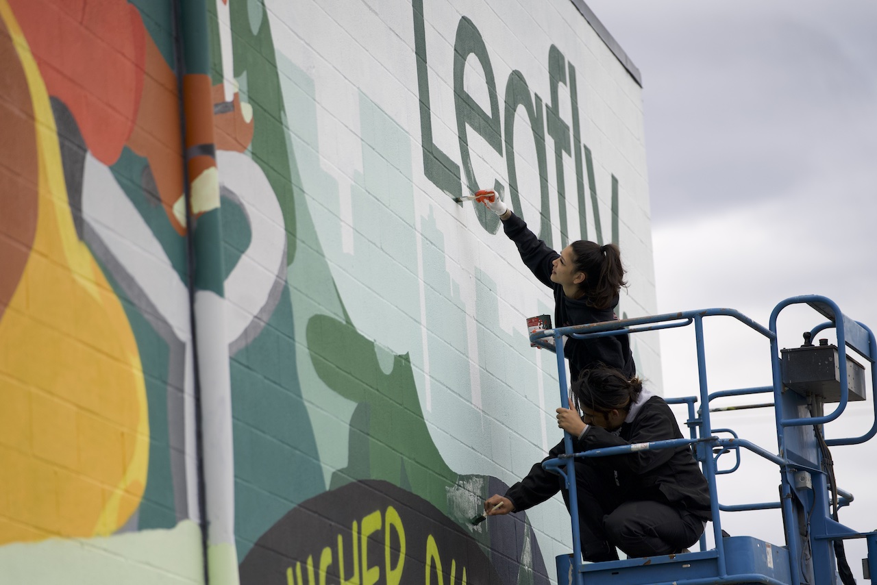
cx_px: 438
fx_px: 3850
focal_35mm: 158
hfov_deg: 13.0
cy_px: 292
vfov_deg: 8.7
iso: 500
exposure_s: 1/3200
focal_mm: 158
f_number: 2.8
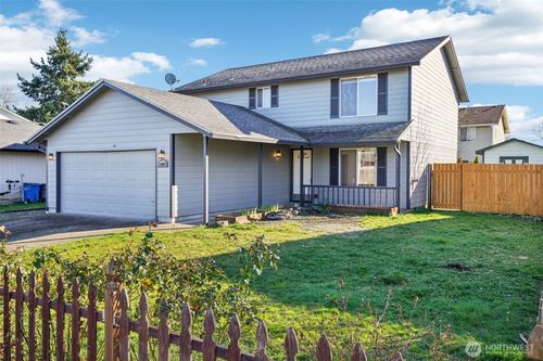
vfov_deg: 43.6
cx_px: 272
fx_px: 452
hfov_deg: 61.9
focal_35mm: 30
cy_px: 180
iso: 400
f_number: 8
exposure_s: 1/320
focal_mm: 30
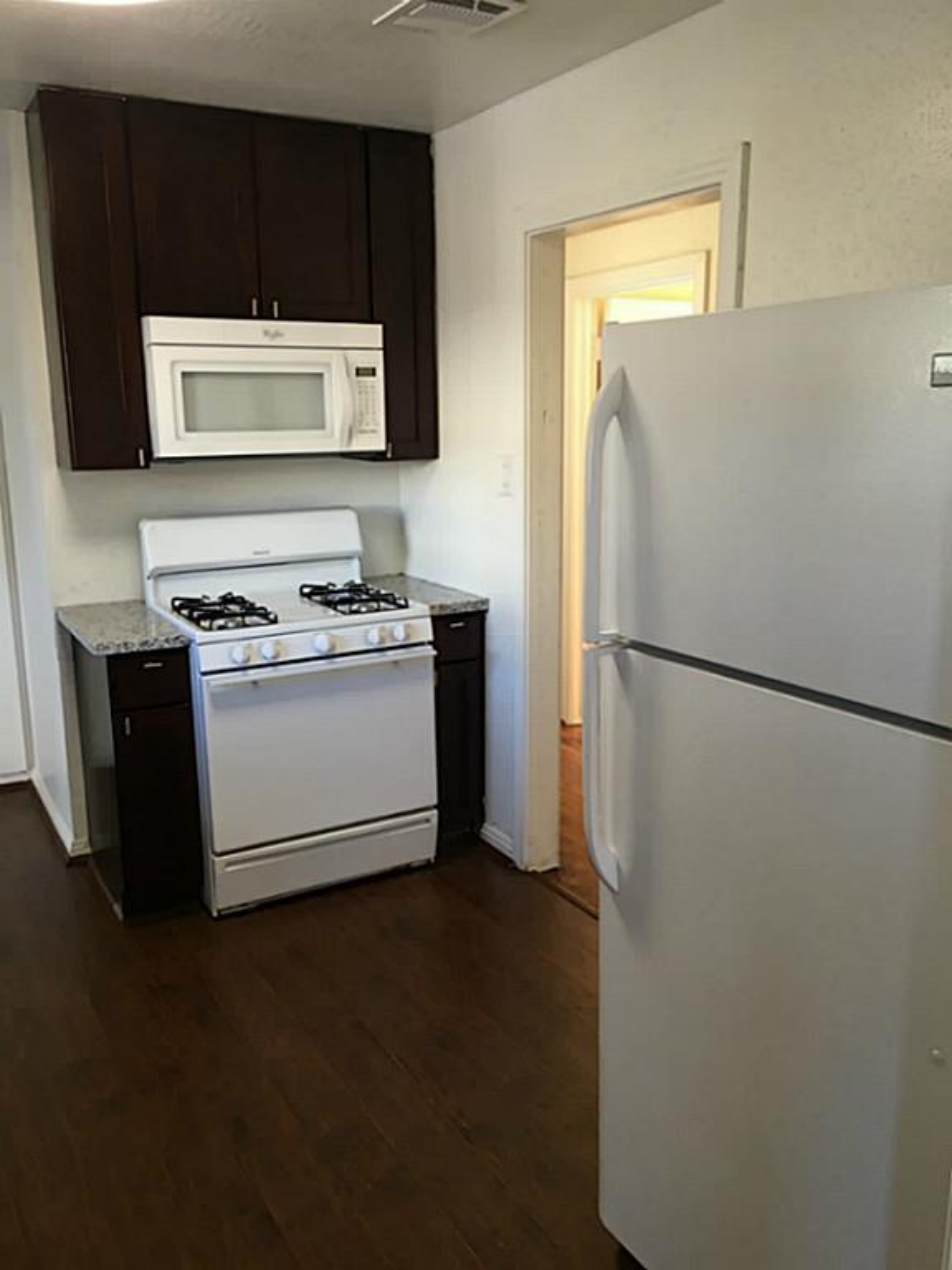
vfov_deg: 61.7
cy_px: 635
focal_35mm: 29
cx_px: 476
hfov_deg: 48.2
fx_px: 1063
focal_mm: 4.15
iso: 50
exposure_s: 1/30
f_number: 2.2
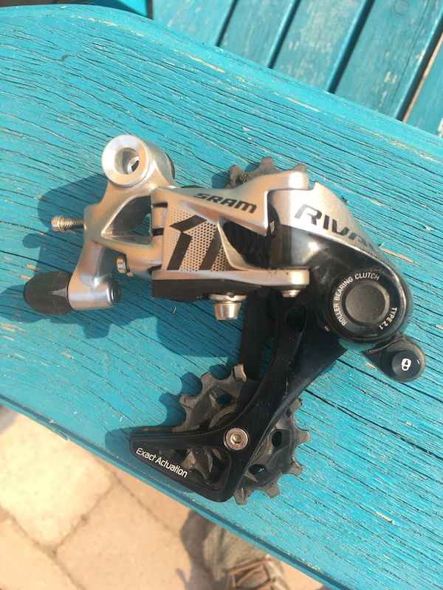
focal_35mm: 29
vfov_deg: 61.7
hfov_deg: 48.2
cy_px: 295
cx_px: 222
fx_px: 495
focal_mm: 4.15
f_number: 2.2
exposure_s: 1/311
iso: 25
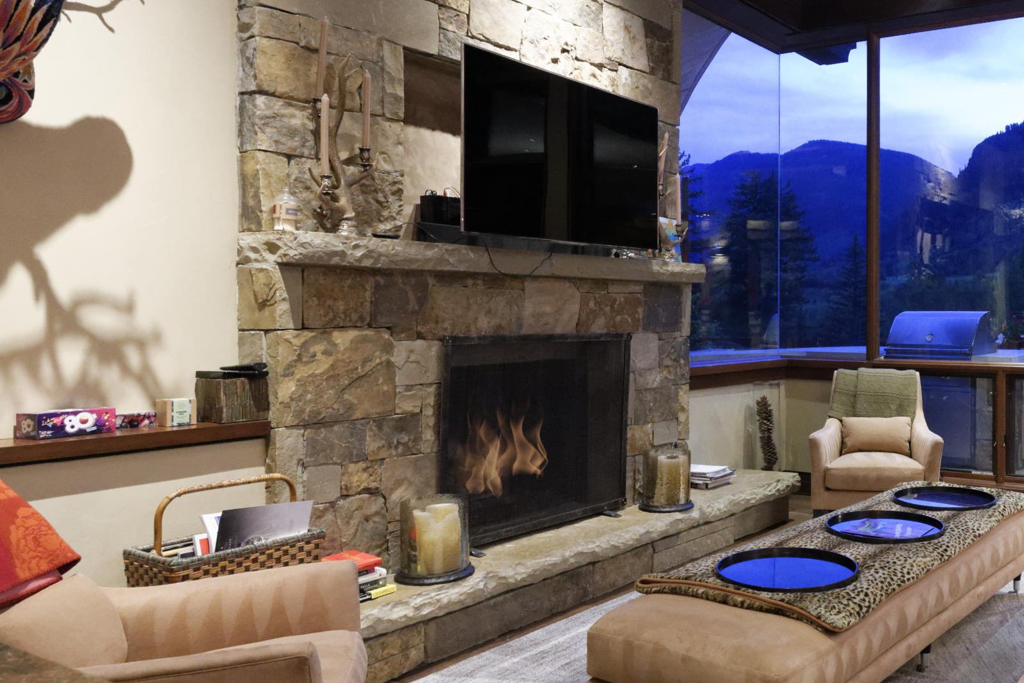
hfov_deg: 54.4
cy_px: 313
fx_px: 911
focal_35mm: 32
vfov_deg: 41.1
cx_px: 829
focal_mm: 17
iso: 4000
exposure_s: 1/8
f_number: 7.1
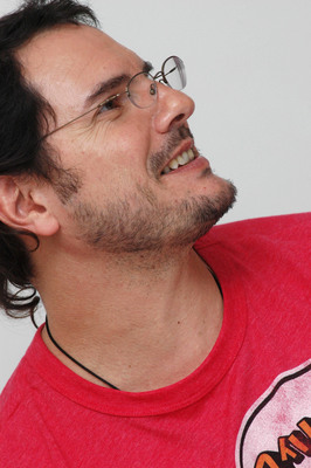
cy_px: 234
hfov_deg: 5.4
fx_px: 3310
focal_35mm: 255
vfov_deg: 8.1
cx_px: 156
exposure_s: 1/1250
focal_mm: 170
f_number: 8
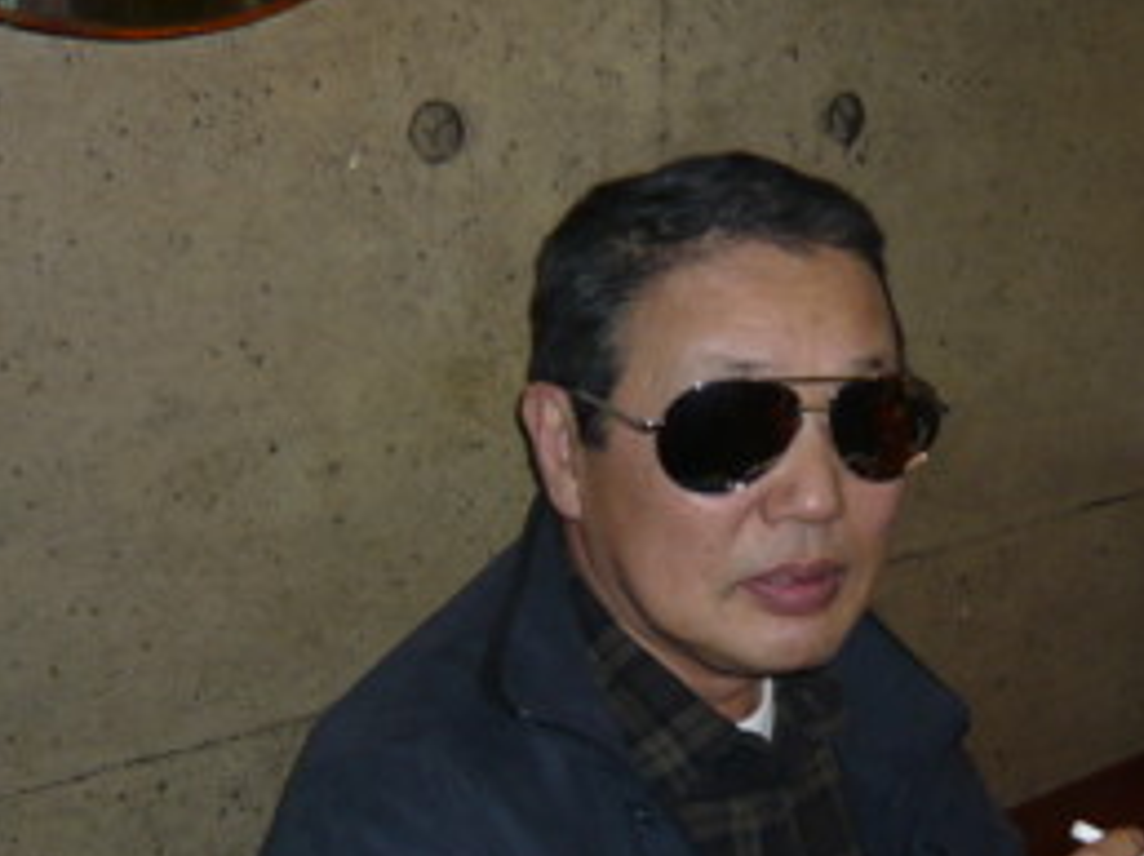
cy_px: 579
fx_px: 1651
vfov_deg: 28.8
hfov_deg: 37.6
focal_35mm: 50
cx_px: 798
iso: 125
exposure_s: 1/30
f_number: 2.8
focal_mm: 4.6
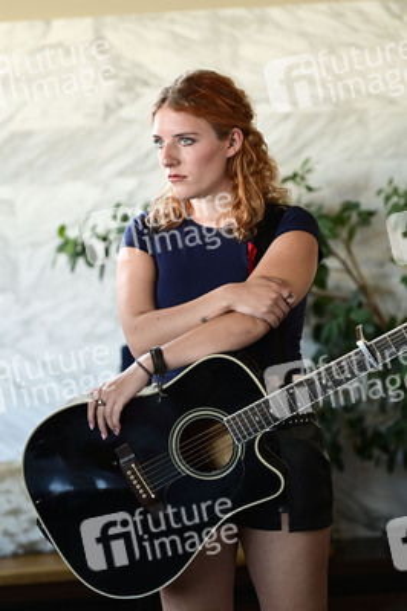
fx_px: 2293
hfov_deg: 10.1
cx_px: 204
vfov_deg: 15.2
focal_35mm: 135
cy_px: 306
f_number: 2.8
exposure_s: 1/250
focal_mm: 135
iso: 1600
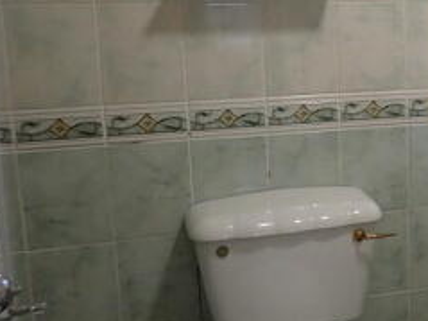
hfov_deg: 29.6
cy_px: 132
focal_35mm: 61
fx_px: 754
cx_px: 425
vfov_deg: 24.0
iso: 200
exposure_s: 1/40
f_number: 2
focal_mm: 4.5
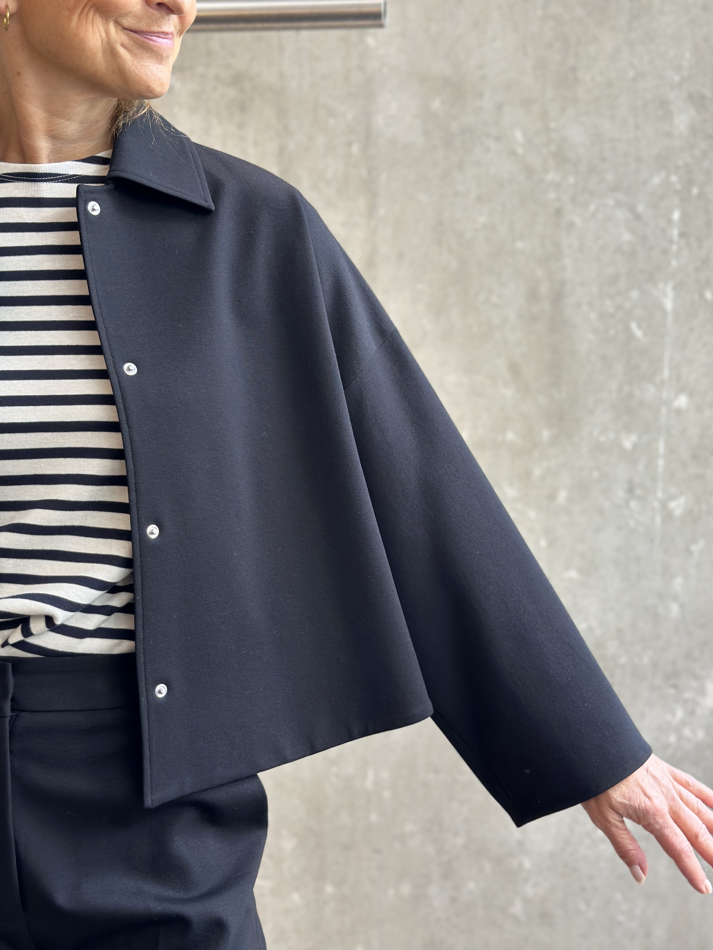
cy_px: 475
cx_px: 356
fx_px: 1318
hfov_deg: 30.3
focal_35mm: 48
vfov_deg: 39.7
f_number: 1.78
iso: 125
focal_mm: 6.86
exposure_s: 1/68
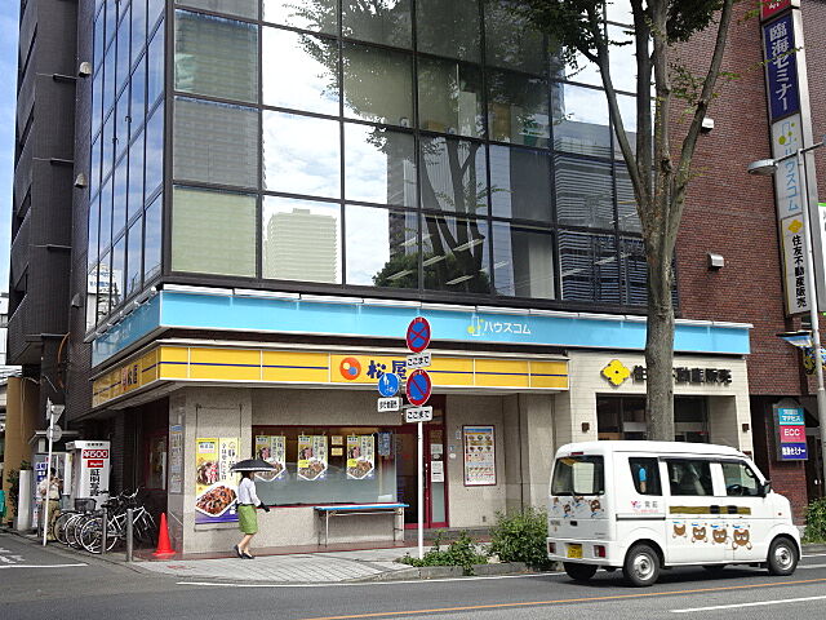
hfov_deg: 46.8
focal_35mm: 40
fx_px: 954
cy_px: 310
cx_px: 413
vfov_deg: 36.0
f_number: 4
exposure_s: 1/400
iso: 80
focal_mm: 6.8
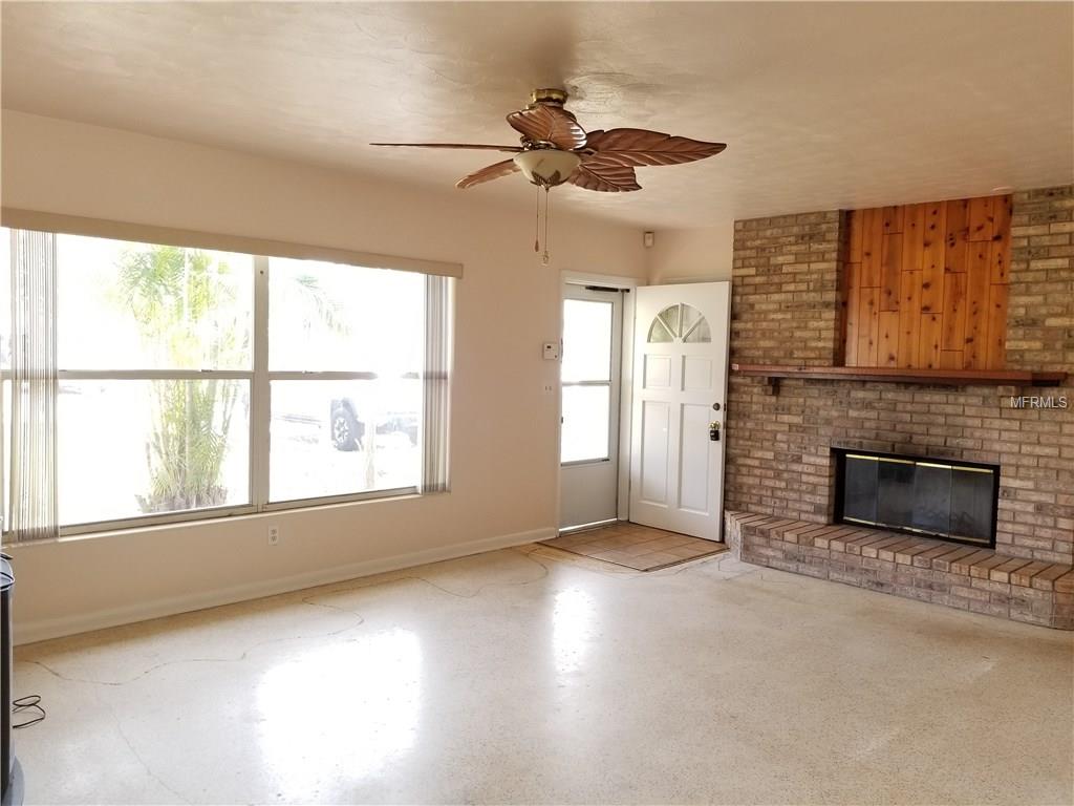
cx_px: 537
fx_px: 807
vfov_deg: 53.1
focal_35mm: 26
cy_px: 403
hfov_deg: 67.3
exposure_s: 1/60
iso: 80
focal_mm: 4.25
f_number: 1.7
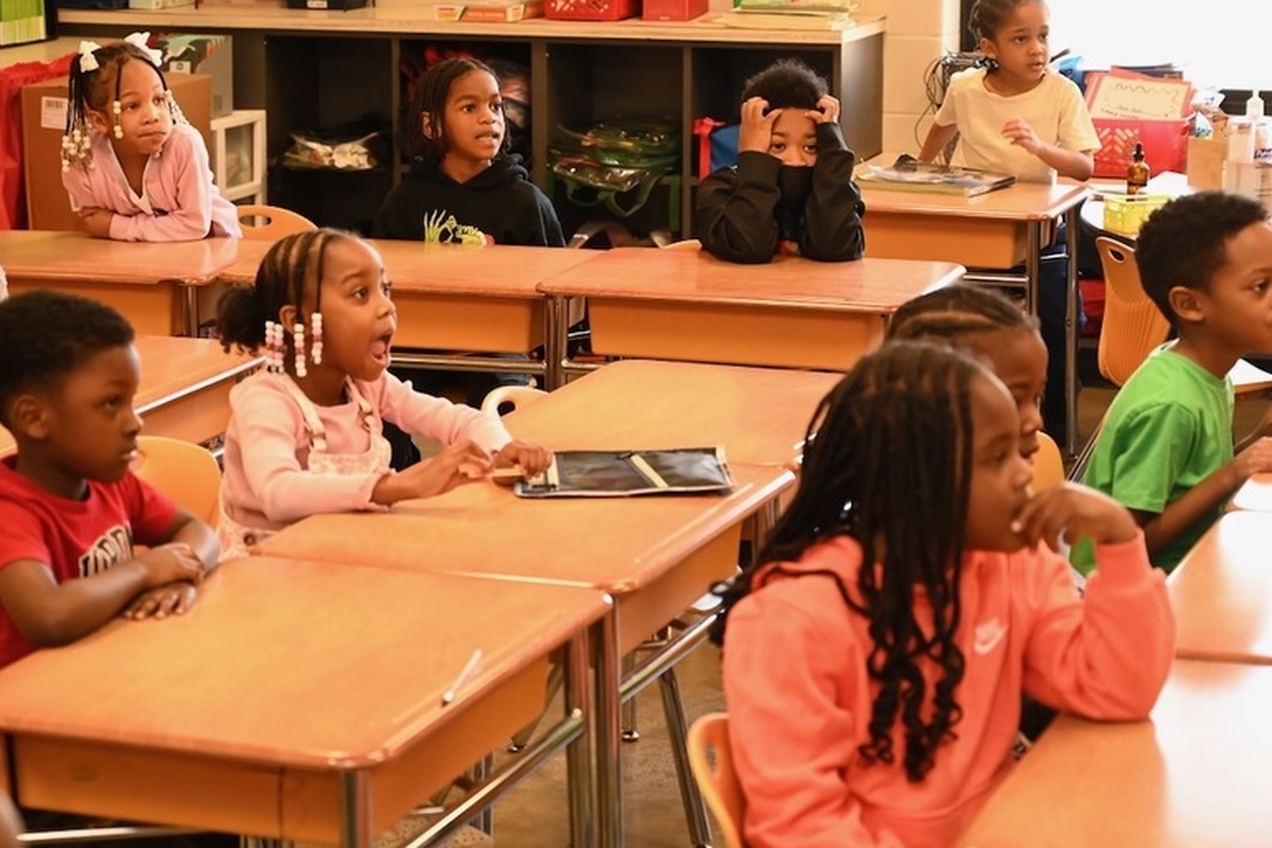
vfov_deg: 16.1
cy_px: 332
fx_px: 3003
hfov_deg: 23.9
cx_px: 515
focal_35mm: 85
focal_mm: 64
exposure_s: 1/200
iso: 3200
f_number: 4.5
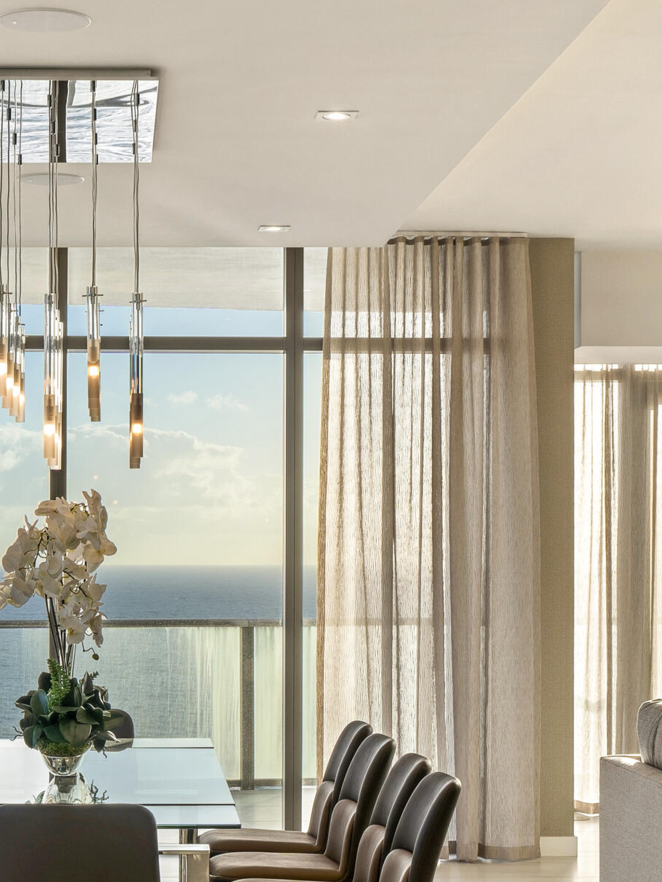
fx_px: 2116
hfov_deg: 17.6
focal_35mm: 83
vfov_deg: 23.5
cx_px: 115
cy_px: 590
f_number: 8
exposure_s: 1/100
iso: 160
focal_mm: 35
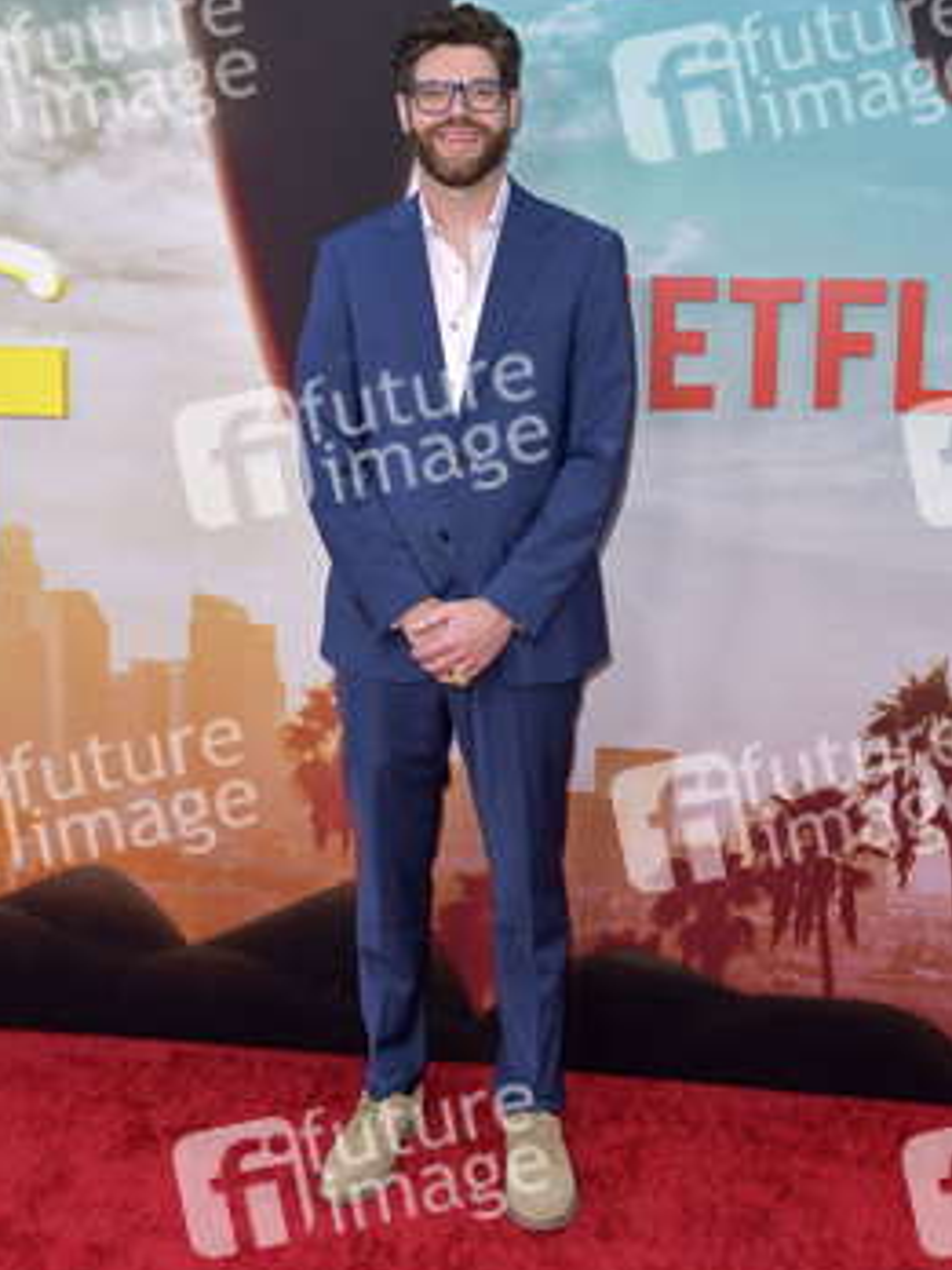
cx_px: 469
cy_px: 624
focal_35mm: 42
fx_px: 1540
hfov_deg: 34.3
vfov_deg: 44.8
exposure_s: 1/250
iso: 500
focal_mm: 38
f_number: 5.6
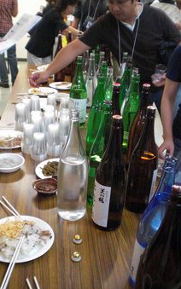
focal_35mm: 41
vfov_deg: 48.2
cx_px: 85
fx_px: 323
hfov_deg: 31.3
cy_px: 146
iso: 800
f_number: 3.1
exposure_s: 1/125
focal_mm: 6.3
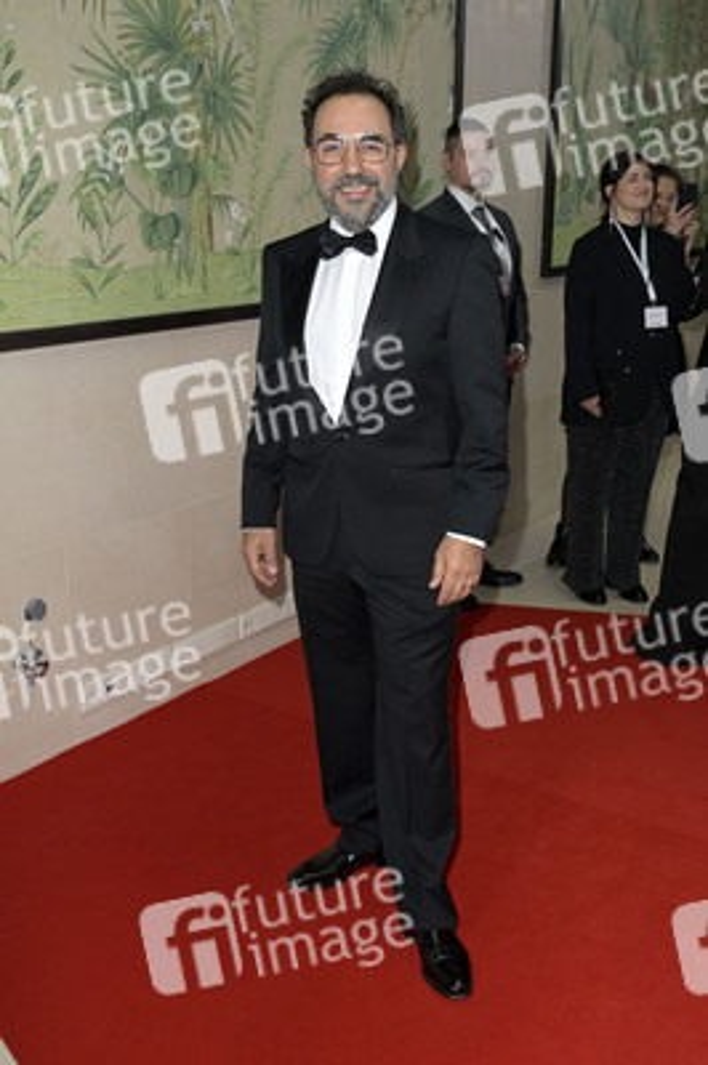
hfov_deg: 35.0
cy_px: 532
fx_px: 1123
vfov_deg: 50.7
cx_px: 354
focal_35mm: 38
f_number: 5.6
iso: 640
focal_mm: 38
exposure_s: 1/250
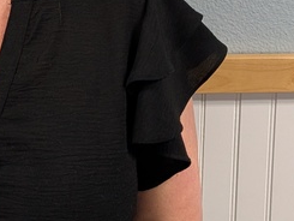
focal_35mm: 98
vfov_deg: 14.1
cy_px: -111
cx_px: -49
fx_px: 833
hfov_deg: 19.0
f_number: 1.68
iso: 361
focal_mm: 6.9
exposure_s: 1/120
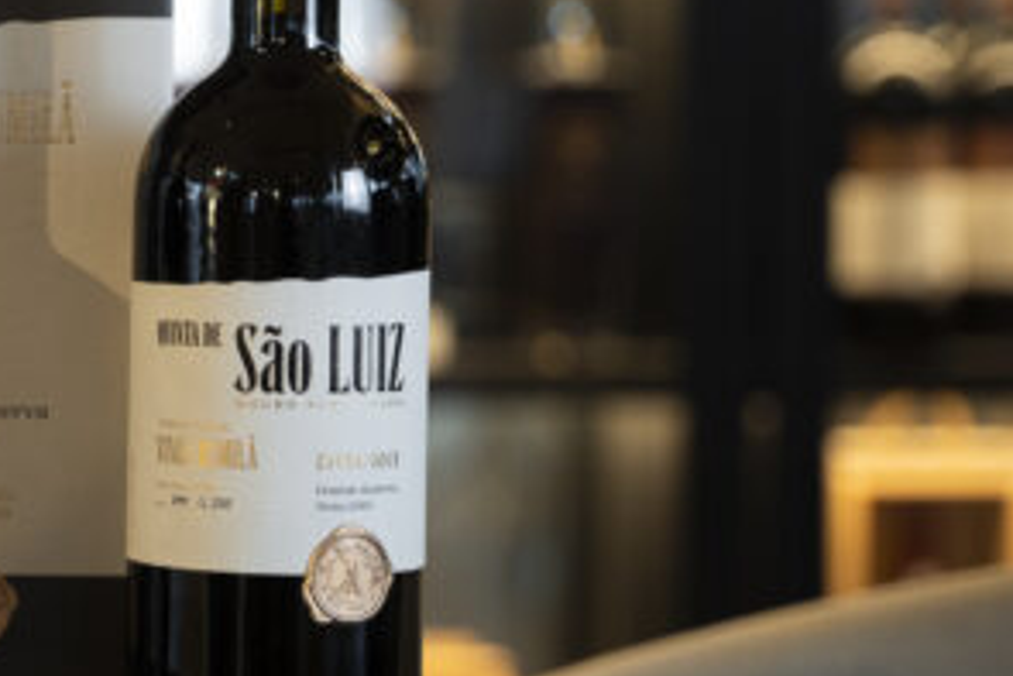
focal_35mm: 187
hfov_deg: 10.6
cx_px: -570
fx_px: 5268
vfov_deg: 7.3
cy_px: 245
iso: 100
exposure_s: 1/10
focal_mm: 53.9
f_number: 2.8
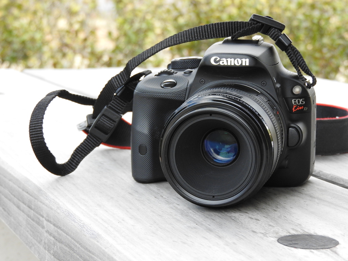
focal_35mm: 105
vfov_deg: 14.1
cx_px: 174
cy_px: 130
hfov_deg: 18.7
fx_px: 1056
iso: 280
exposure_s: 1/250
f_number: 4.8
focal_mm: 18.8
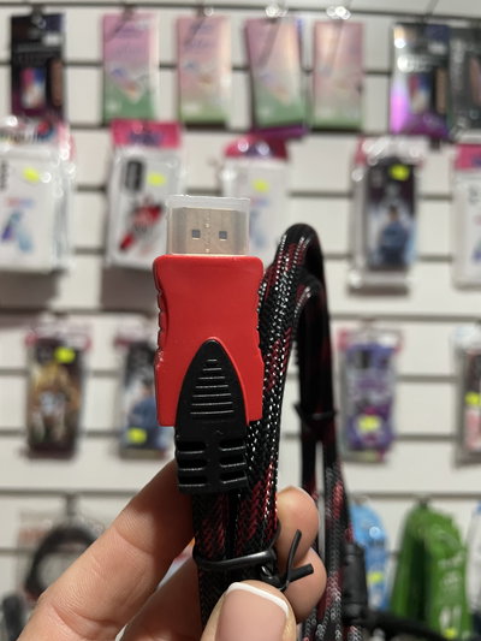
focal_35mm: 26
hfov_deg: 53.1
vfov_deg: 67.3
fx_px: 482
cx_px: 240
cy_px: 320
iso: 250
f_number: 1.6
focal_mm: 4.2
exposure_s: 1/50
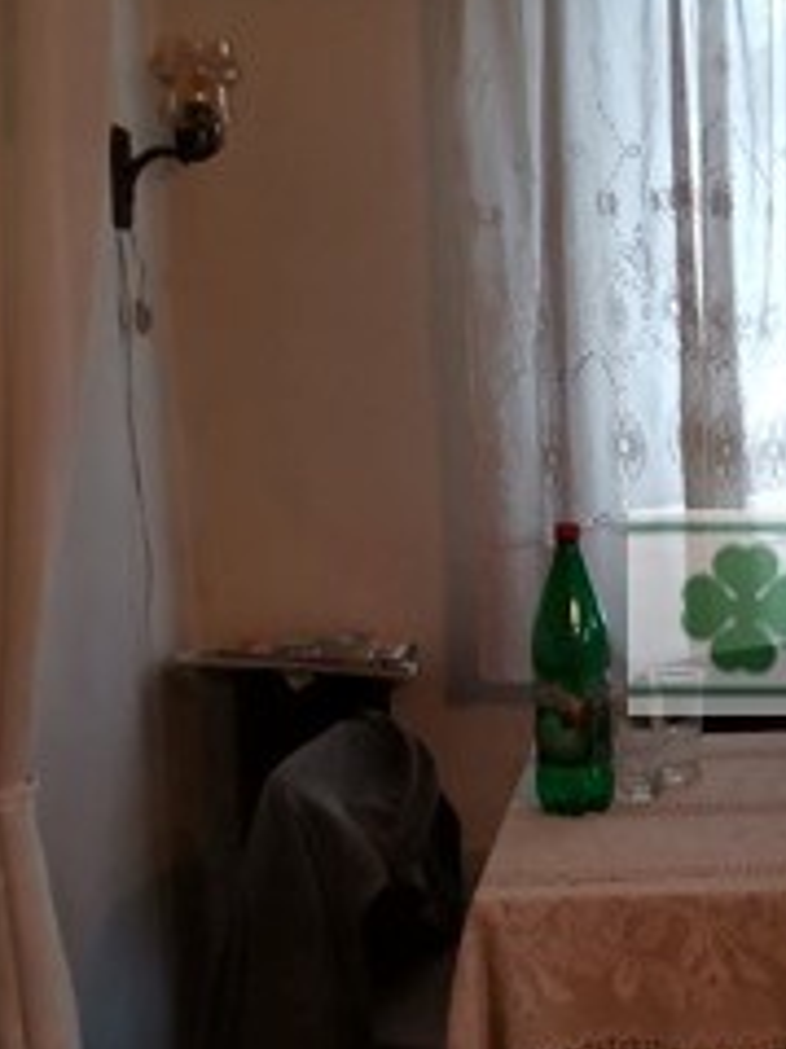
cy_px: 610
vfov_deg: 22.5
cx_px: 979
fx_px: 2636
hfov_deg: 16.2
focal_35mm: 87
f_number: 1.8
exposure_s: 1/50
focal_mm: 4.75
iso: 320
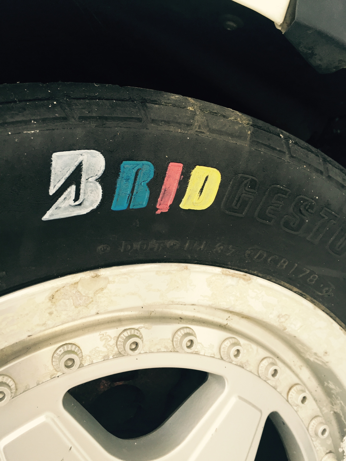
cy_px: 230
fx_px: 387
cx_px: 173
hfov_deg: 48.2
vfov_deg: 61.7
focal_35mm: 29
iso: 32
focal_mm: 4.15
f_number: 2.2
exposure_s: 1/40
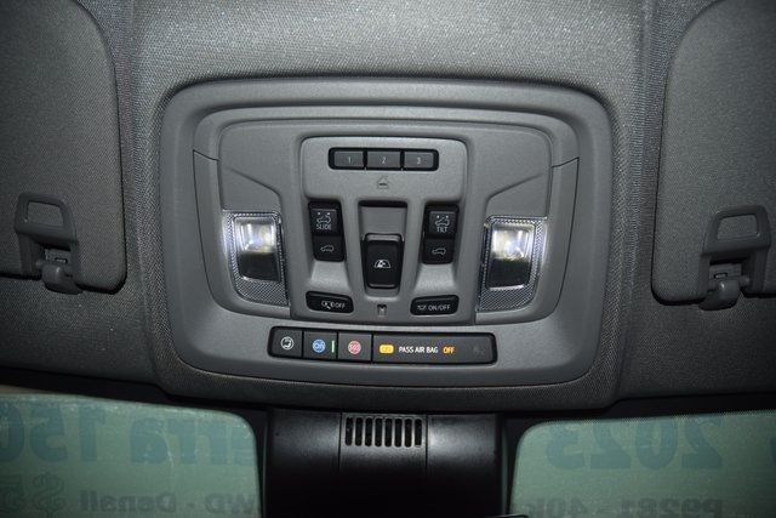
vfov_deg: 48.0
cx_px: 388
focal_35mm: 27
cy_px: 259
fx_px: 582
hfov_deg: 67.4
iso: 360
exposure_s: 1/80
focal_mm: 18
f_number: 3.5
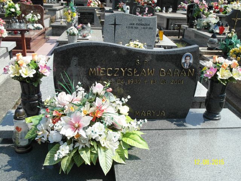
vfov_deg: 39.7
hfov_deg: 51.4
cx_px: 120
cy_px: 90
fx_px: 251
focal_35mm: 36
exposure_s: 1/350
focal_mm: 7.8
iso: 80
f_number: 4.7
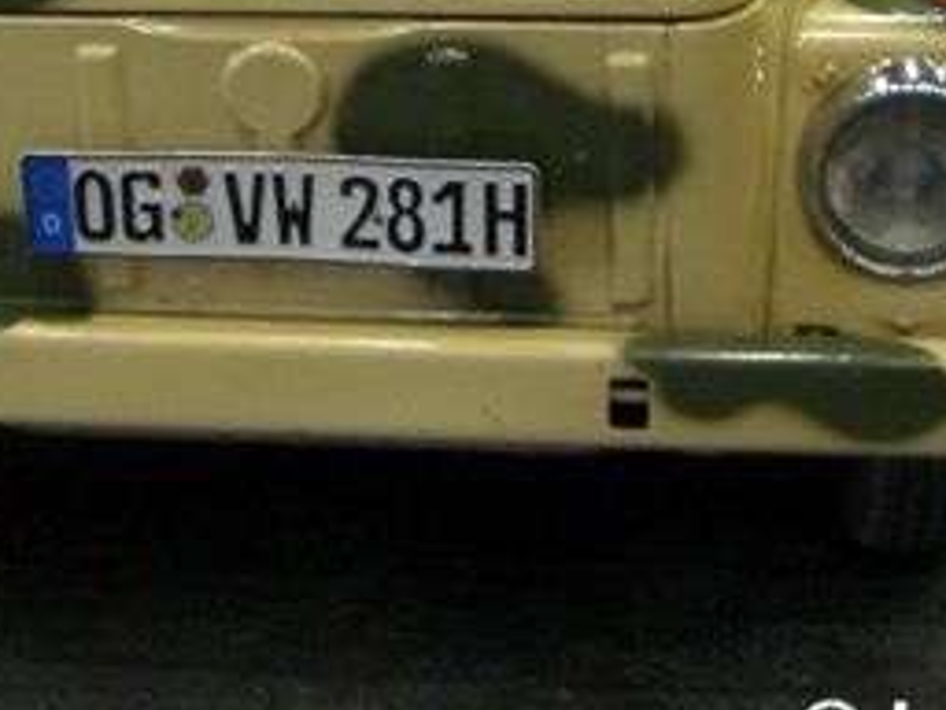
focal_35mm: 95
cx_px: 447
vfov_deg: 15.2
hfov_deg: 20.6
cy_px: -52
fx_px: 2596
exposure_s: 1/100
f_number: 2.7
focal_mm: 6.2
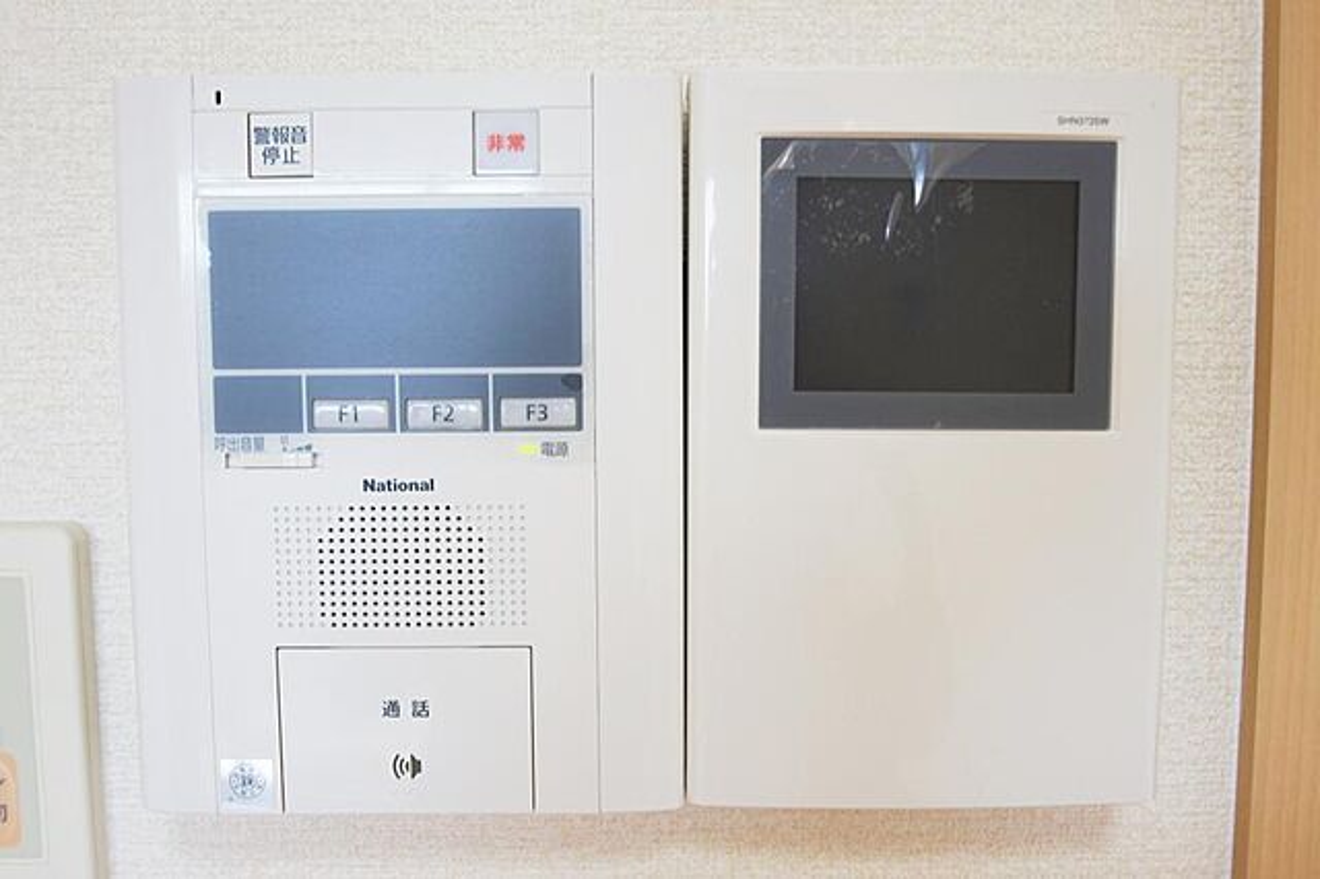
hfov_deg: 53.2
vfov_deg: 36.8
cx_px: 660
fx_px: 1319
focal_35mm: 36
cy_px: 440
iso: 125
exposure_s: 1/40
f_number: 4.5
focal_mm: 24
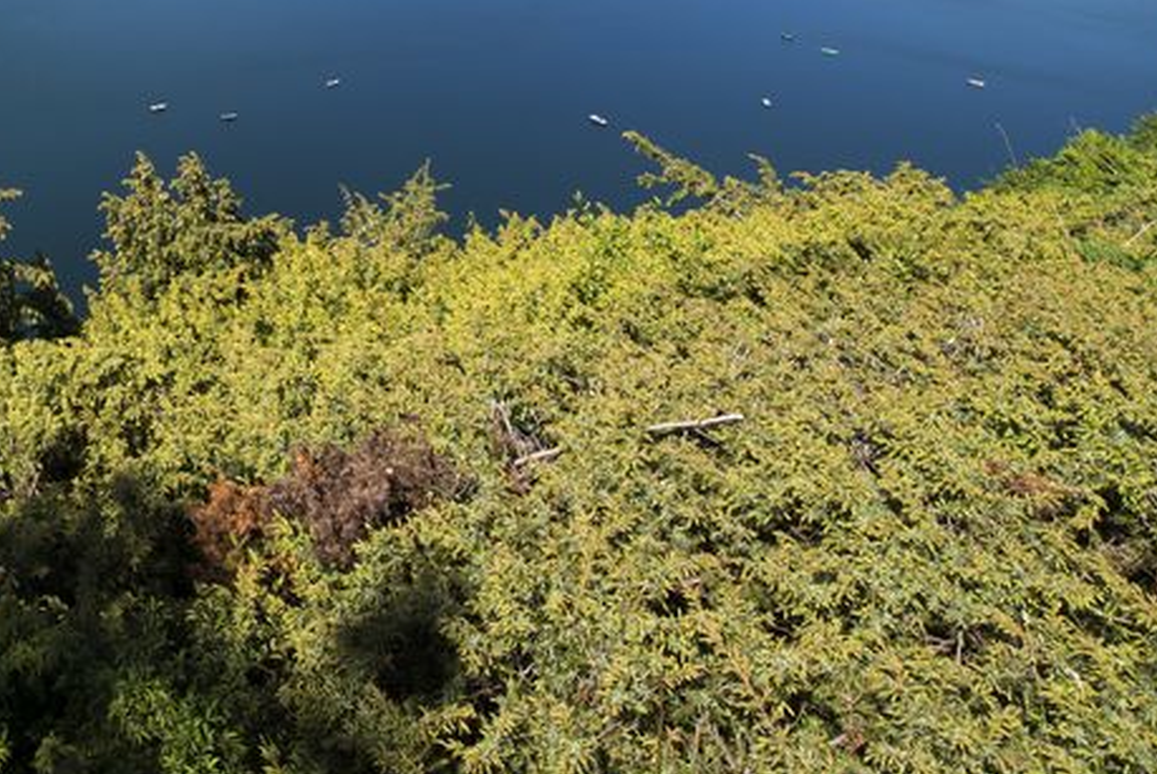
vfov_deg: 28.7
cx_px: 15
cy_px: -204
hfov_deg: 43.0
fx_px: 1255
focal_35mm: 39
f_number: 11
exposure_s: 1/100
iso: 100
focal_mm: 14
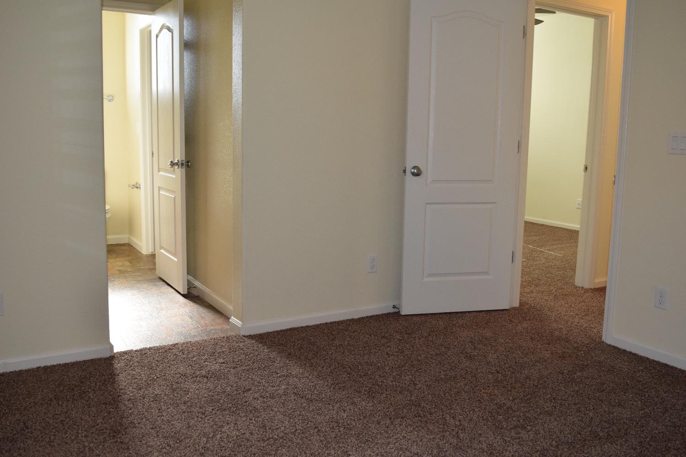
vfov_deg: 40.0
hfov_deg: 57.2
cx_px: 343
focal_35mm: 33
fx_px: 629
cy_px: 228
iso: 800
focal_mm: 22
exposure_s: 1/125
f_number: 5.6
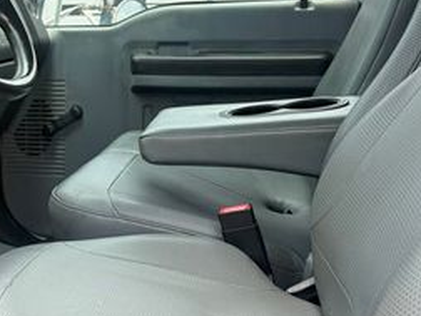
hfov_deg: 30.2
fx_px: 742
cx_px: 38
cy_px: 112
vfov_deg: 23.9
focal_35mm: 61
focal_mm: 6.76
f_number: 1.78
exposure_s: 1/1032
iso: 100
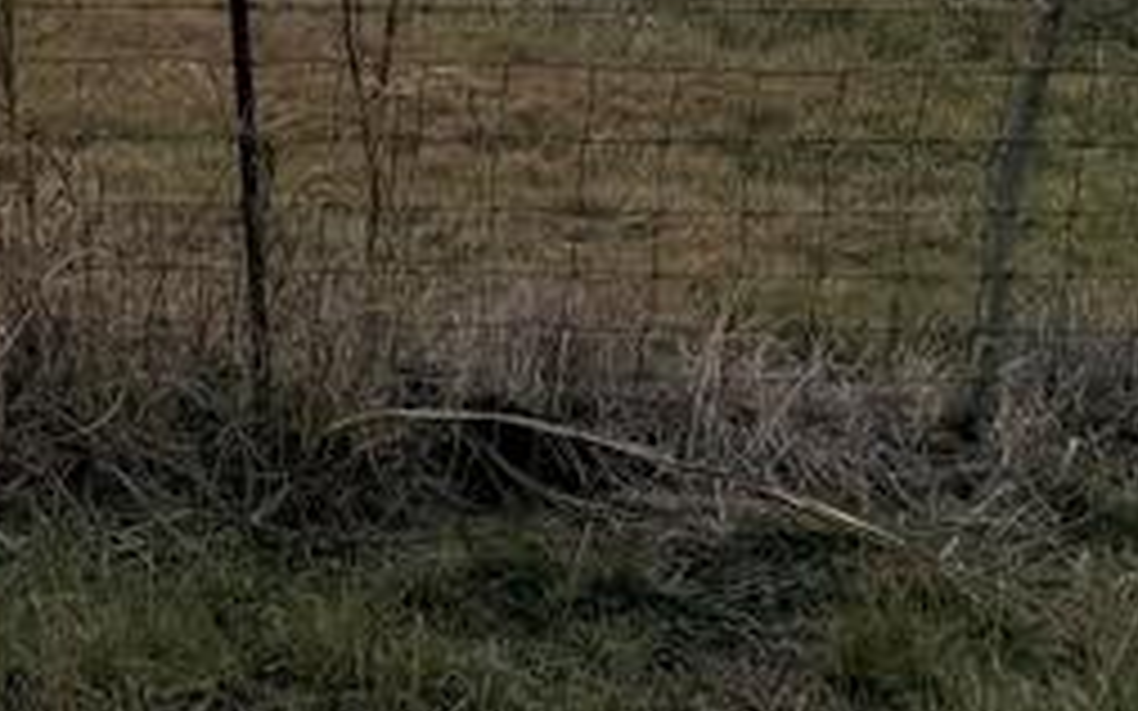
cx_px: -1003
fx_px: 3194
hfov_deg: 16.4
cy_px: -477
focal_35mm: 103
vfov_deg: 11.9
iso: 80
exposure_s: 1/387
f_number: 1.78
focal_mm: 6.76
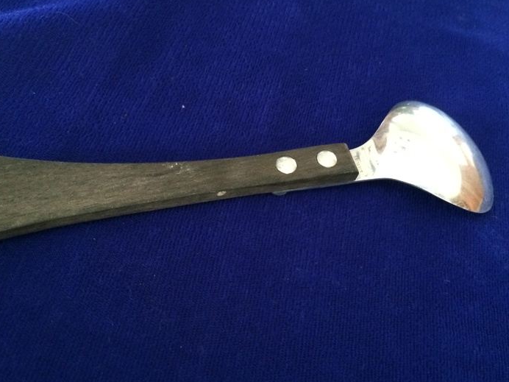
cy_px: 181
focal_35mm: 39
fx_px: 573
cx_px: 252
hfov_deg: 47.9
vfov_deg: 36.8
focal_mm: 4.12
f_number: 2.2
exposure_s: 1/15
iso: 640
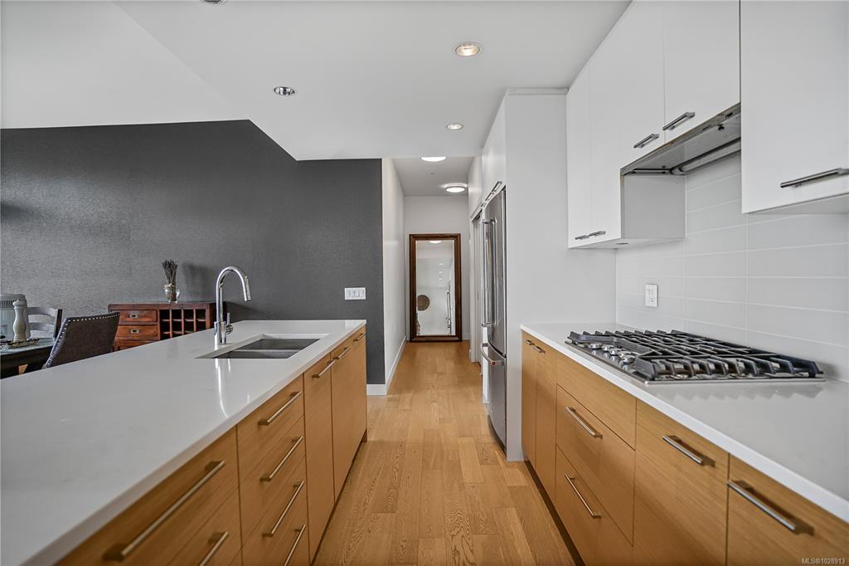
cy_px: 283
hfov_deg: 93.3
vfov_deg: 70.4
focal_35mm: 17
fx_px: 401
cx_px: 424
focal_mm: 17
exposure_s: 1/60
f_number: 2.8
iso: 100
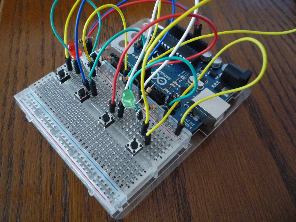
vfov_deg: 46.8
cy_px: 111
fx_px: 257
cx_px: 148
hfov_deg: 60.0
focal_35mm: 30
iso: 400
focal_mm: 5.2
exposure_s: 1/8
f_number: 3.3
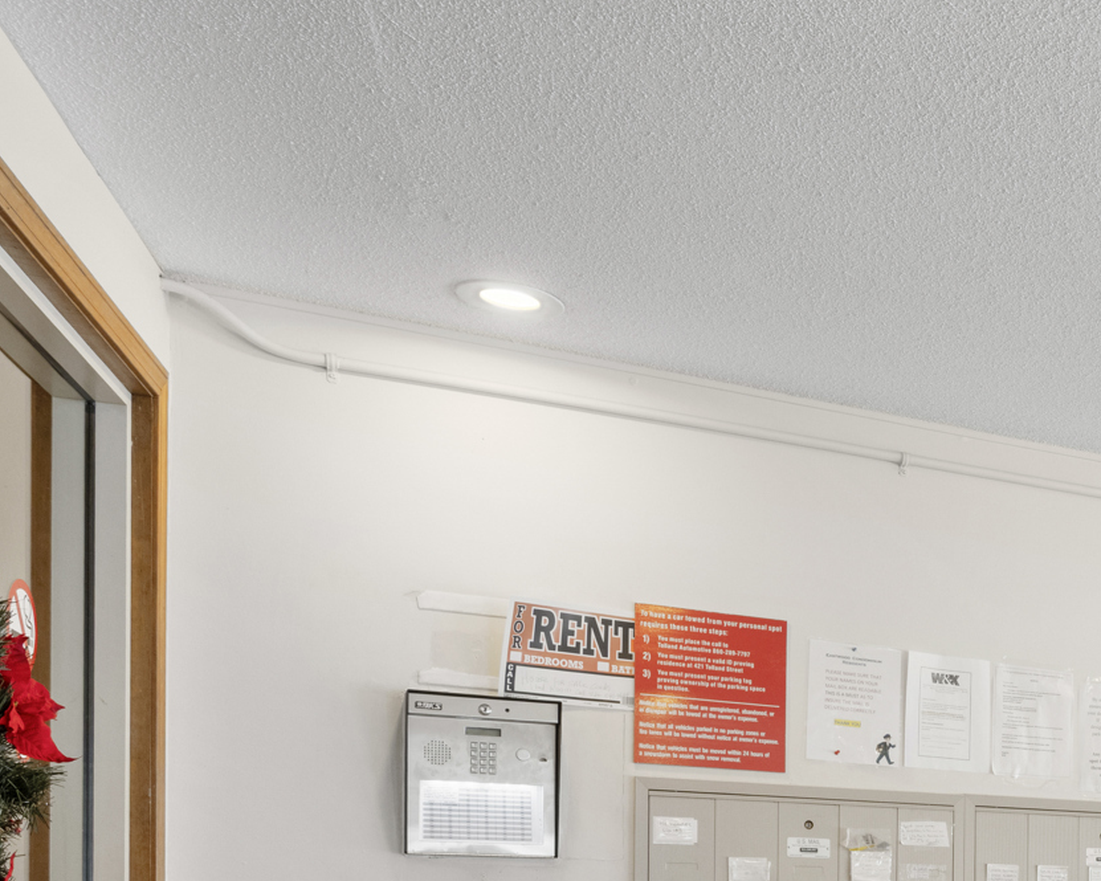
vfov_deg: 27.9
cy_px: 969
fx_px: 1610
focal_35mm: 49
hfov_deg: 31.3
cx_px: 1345
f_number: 9
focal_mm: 17.5
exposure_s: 1/8
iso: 320
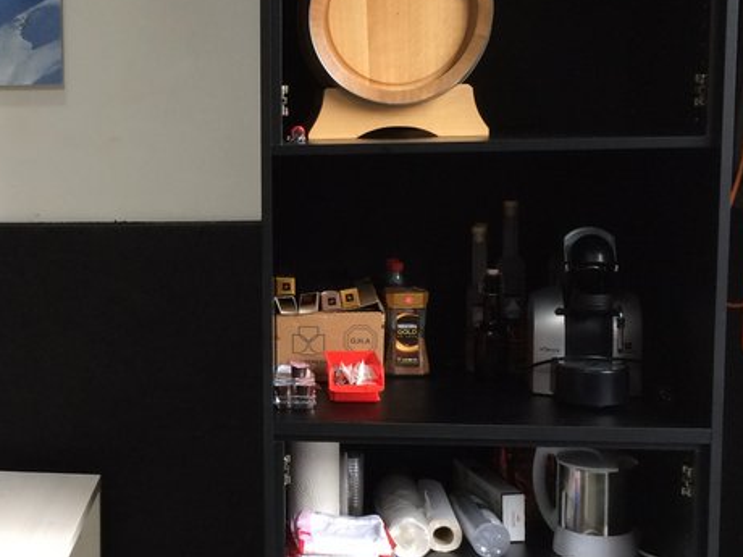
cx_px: 69
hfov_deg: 29.4
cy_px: 271
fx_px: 1352
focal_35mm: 63
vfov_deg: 23.3
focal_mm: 4.15
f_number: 2.2
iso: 40
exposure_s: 1/33
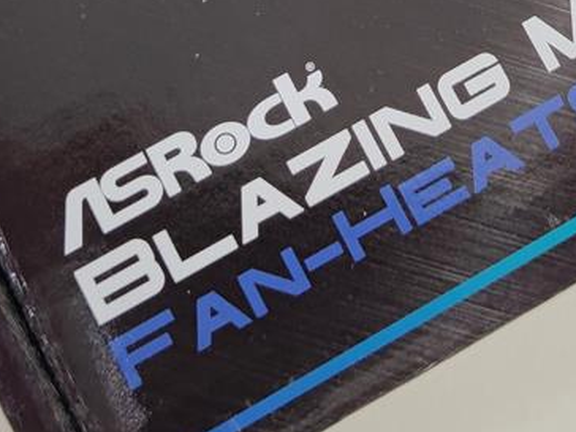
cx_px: 453
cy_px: -233
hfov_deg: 18.9
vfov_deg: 13.5
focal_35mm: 103
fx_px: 1714
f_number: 1.85
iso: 67
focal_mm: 6.78
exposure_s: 1/100
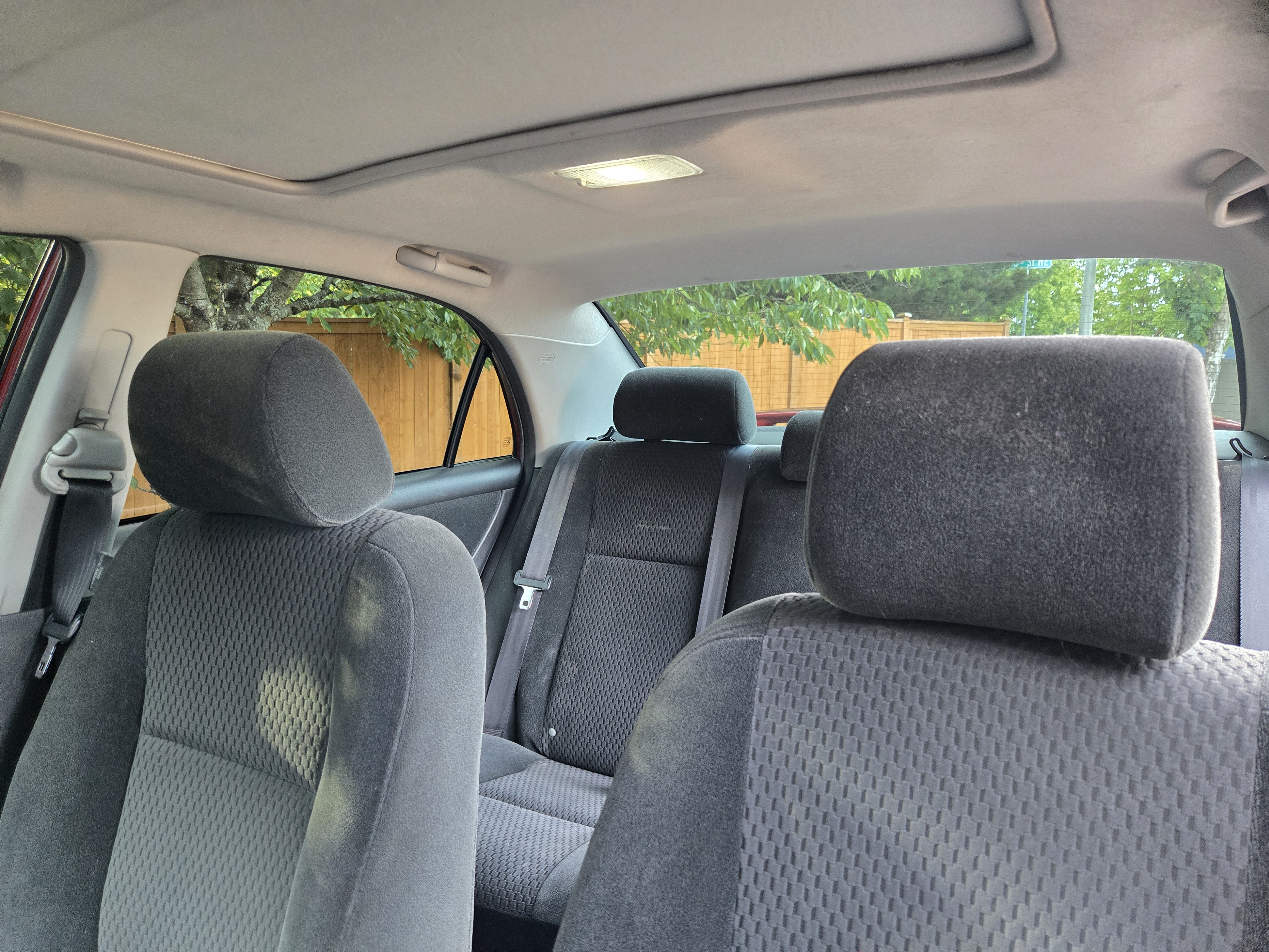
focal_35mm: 23
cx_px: 634
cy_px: 476
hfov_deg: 73.9
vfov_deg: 58.9
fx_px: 843
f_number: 1.8
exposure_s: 1/120
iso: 800
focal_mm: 5.4
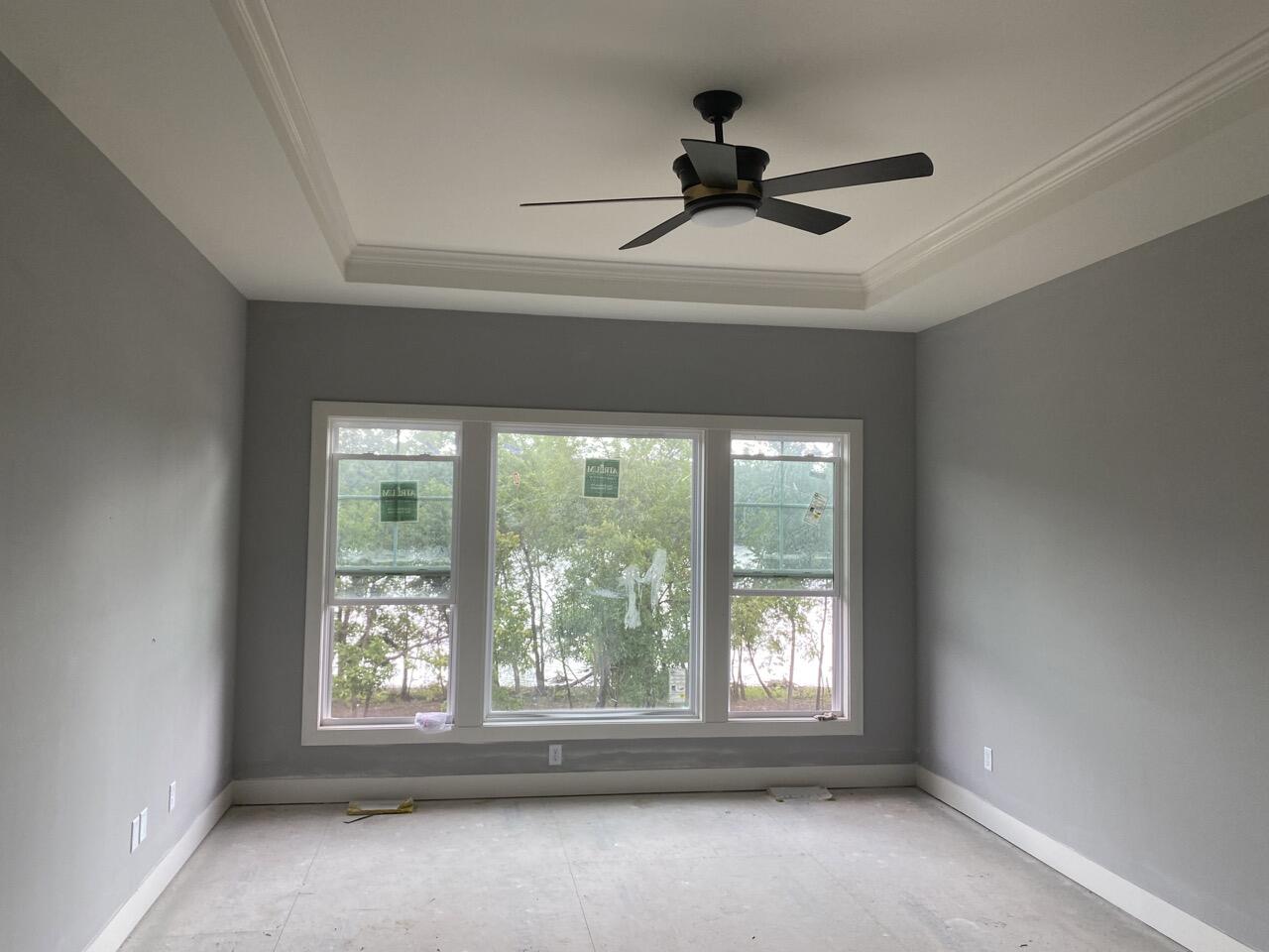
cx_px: 634
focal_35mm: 26
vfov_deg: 53.1
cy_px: 476
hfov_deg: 67.3
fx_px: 953
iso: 64
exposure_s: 1/121
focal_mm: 4.25
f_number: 1.8
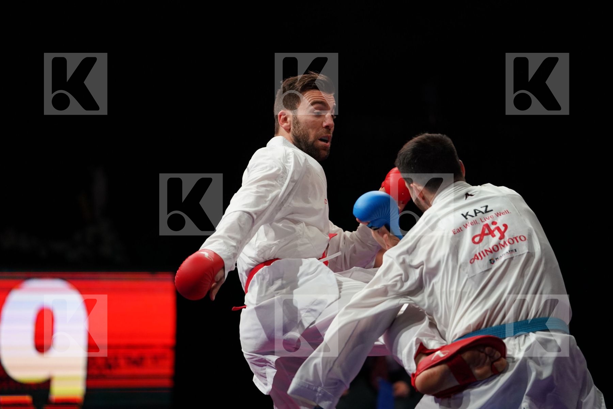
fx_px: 3405
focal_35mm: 200
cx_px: 306
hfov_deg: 10.3
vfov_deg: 6.9
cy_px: 204
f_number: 2.8
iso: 2500
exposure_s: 1/1000
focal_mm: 200
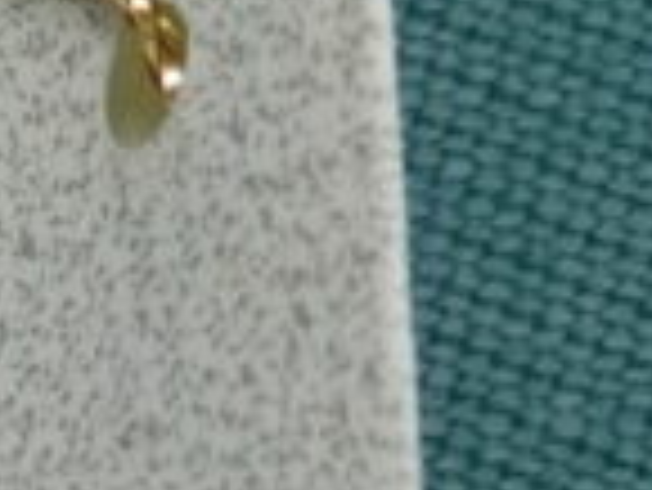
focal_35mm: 275
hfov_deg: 6.9
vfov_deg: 5.2
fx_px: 5184
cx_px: -836
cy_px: 1191
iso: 400
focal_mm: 6.9
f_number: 4.1
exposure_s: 1/60
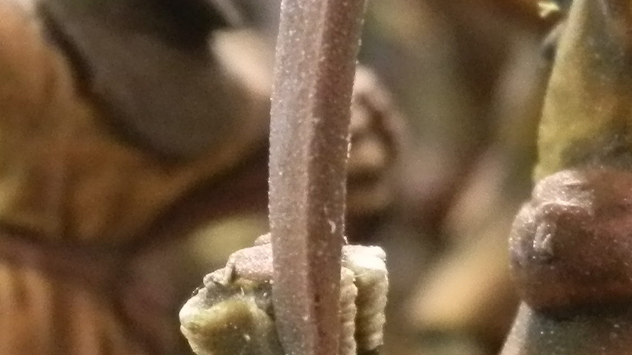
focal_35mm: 245
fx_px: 4105
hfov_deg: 8.8
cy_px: 340
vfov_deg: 4.9
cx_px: 230
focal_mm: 10.99
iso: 400
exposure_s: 1/8
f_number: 3.7
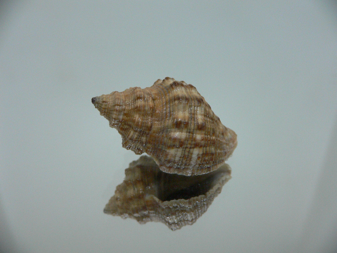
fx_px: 341
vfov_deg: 40.7
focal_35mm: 35
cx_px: 168
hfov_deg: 52.6
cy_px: 126
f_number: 2.8
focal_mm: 4.6
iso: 200
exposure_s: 1/60
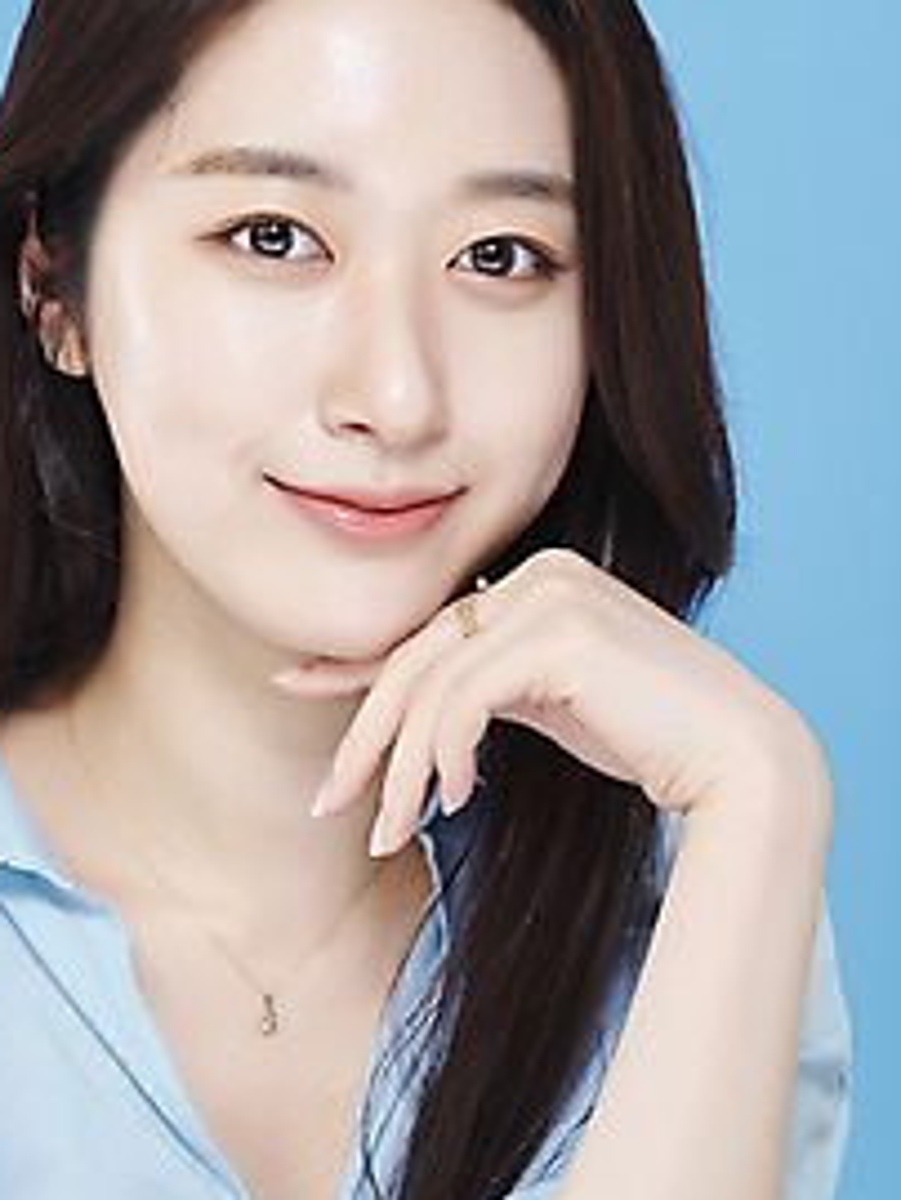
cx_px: 323
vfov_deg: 13.1
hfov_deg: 9.9
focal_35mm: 150
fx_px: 5202
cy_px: 459
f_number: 11
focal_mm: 105
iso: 64
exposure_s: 1/125
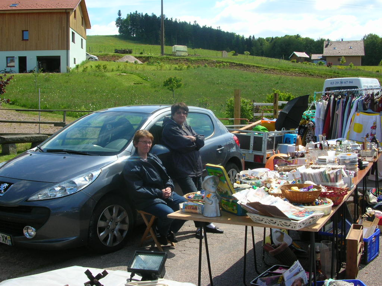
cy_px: 143
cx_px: 191
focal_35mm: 40
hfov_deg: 46.8
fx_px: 441
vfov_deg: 36.0
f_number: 5.9
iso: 50
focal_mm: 6.6
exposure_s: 1/183
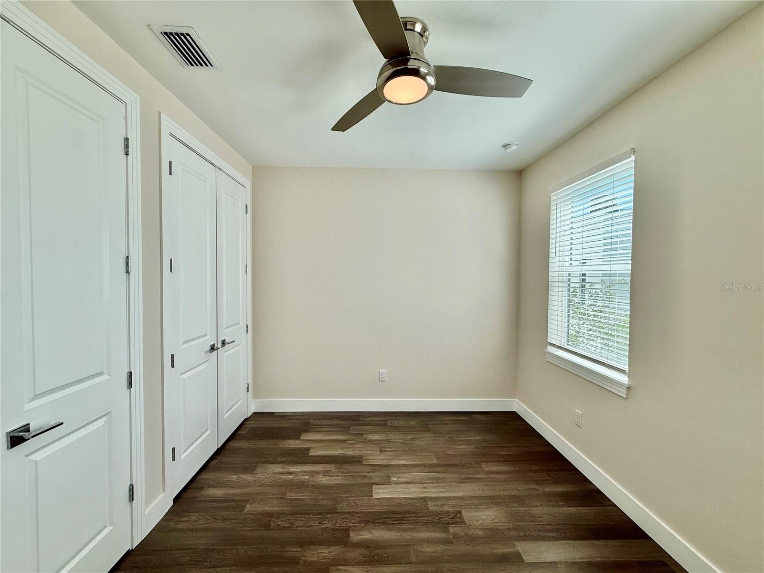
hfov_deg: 102.1
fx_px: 309
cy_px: 286
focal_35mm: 14
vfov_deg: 85.7
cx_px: 382
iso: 50
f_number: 2.2
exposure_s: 1/271
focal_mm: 2.22
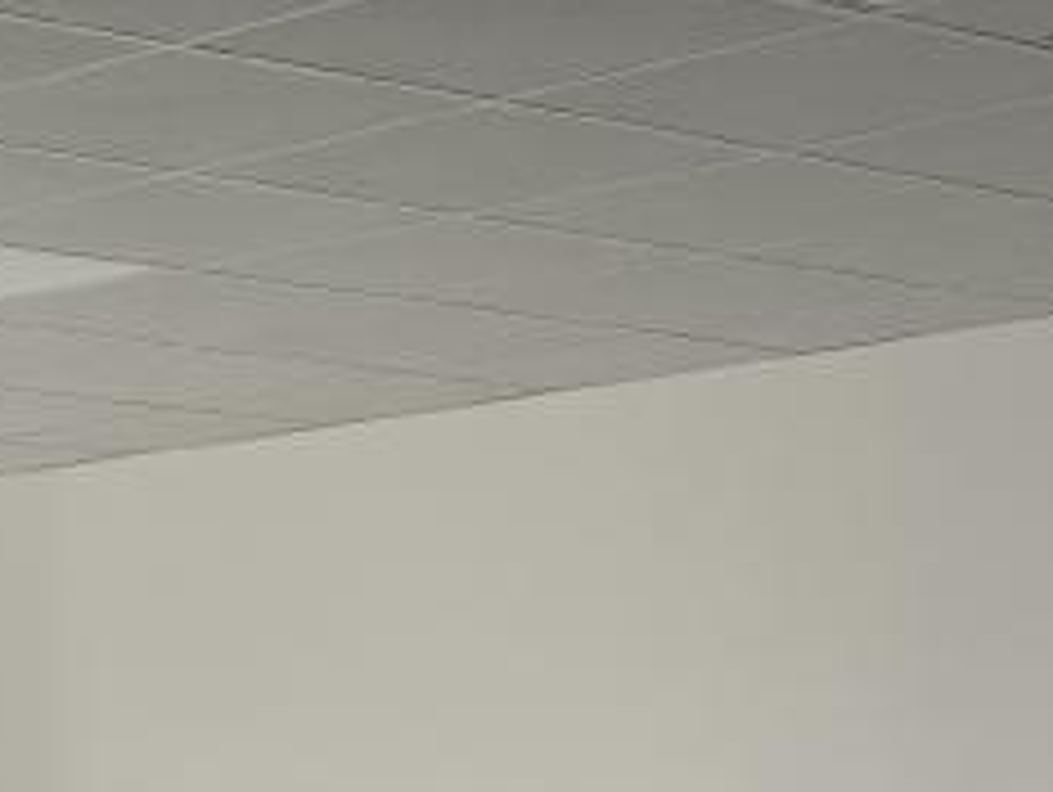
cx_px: -392
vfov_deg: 10.2
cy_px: 1030
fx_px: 4324
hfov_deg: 13.3
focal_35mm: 142
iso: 32
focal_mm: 4.2
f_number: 1.6
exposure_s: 1/454
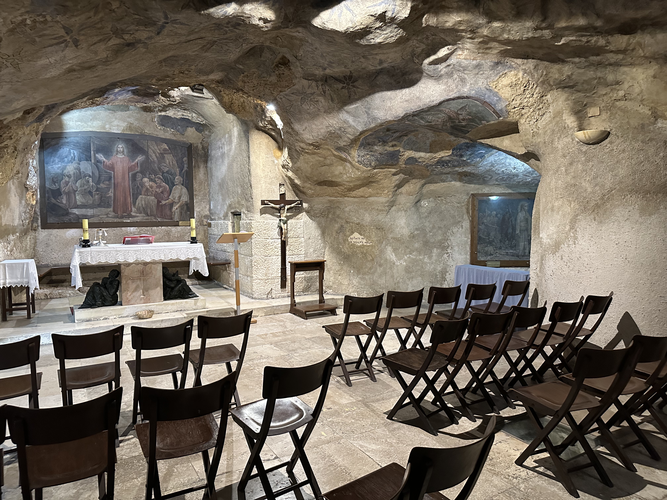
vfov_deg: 56.8
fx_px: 462
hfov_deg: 71.6
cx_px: 334
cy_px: 250
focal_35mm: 24
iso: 800
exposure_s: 1/50
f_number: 1.78
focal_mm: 6.86
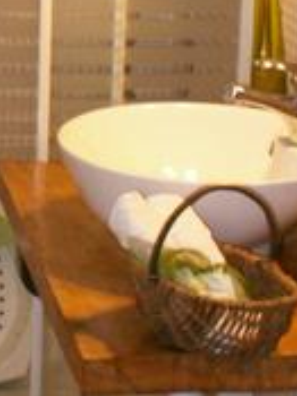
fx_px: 1466
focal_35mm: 128
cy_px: 7
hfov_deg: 11.4
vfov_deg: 15.2
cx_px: -45
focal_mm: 5.86
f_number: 2.8
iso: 160
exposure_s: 1/10
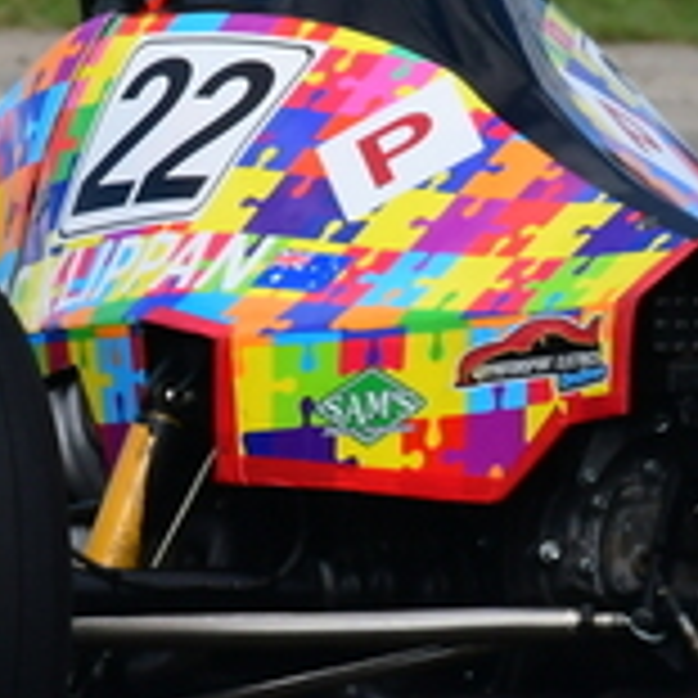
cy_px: 317
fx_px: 75123
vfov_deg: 0.5
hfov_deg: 0.5
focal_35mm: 3293
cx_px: 140
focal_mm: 500
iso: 500
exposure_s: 1/640
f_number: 11
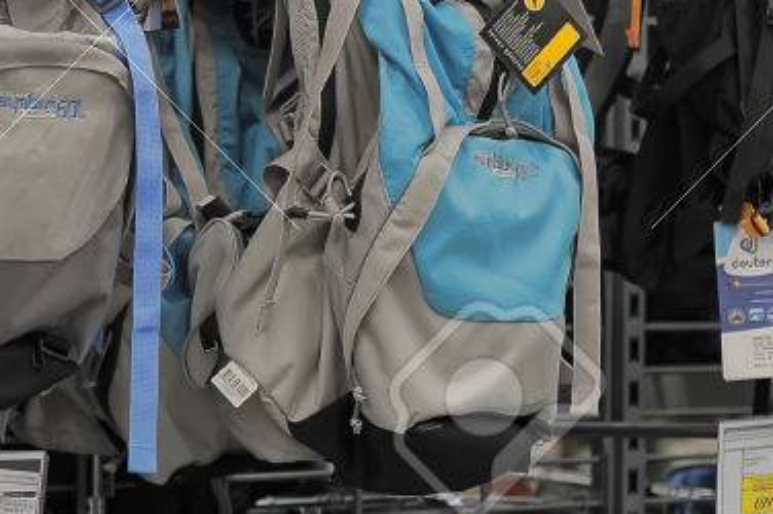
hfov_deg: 11.8
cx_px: 103
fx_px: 3711
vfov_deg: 7.9
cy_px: 324
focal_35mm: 173
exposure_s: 1/200
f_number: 2
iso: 250
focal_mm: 50
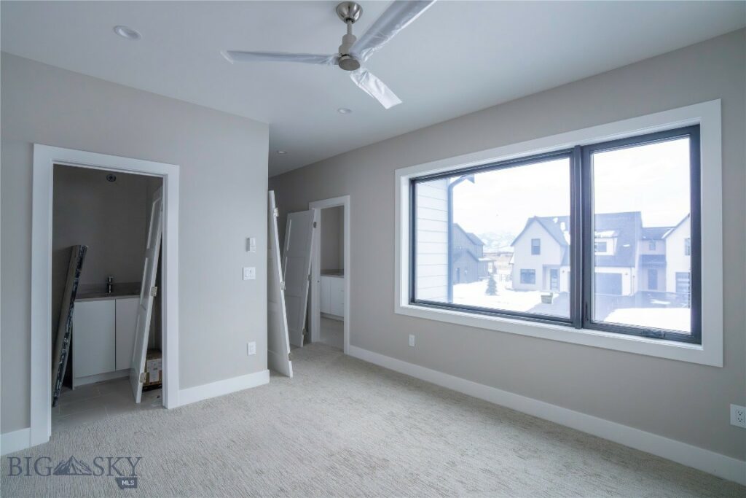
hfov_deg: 96.7
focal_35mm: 16
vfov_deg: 73.8
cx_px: 373
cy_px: 249
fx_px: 332
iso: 3200
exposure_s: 1/1250
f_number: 4.5
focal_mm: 16
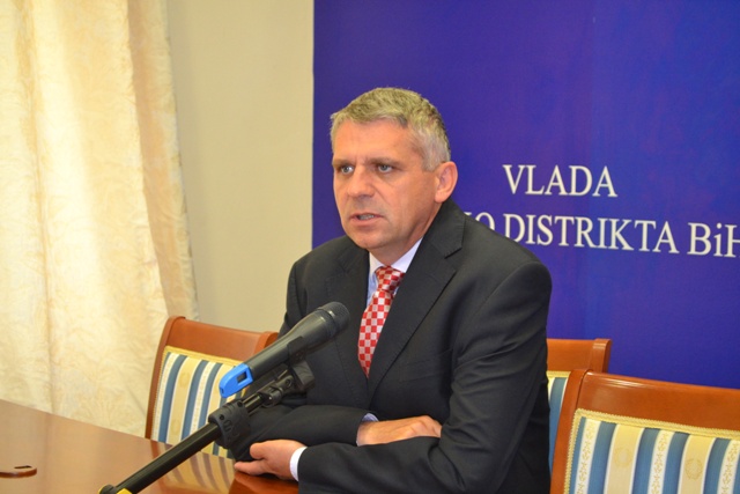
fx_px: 1480
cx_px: 370
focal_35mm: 72
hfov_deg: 28.1
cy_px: 247
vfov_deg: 18.9
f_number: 5.6
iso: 1800
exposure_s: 1/60
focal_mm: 48
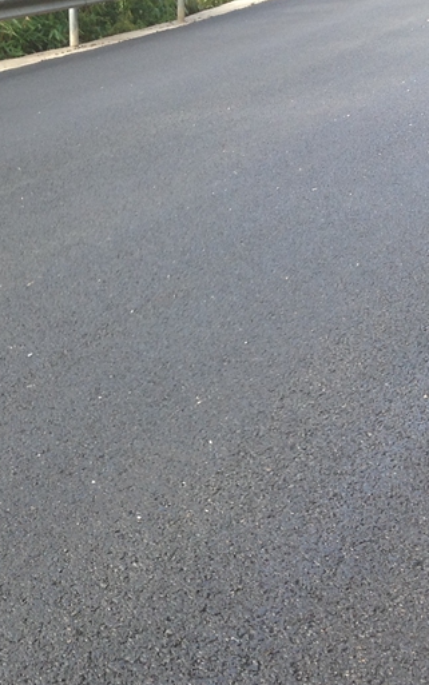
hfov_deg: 18.9
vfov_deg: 30.2
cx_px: 57
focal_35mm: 68
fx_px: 1271
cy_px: 378
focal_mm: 3.3
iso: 32
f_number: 2.4
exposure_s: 1/143
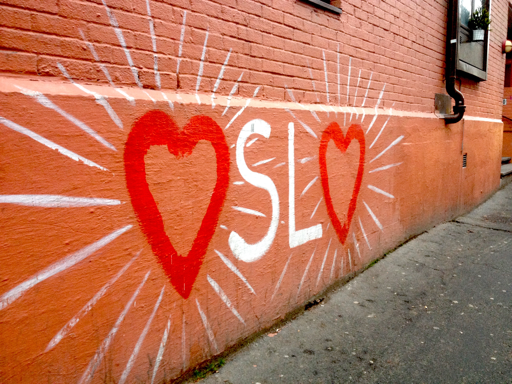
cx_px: 256
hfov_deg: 52.6
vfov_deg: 40.7
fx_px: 518
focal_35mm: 35
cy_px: 192
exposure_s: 1/20
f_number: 2.4
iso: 160
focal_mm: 4.28
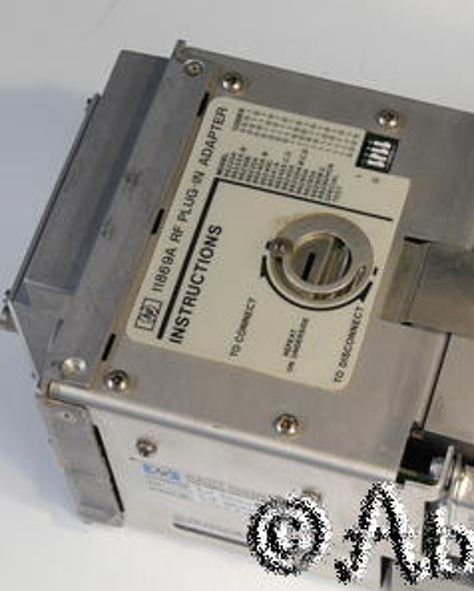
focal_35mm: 105
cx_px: 335
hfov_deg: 14.6
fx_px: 1839
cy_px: 296
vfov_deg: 18.3
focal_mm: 40
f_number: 13
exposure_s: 1/4
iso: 400
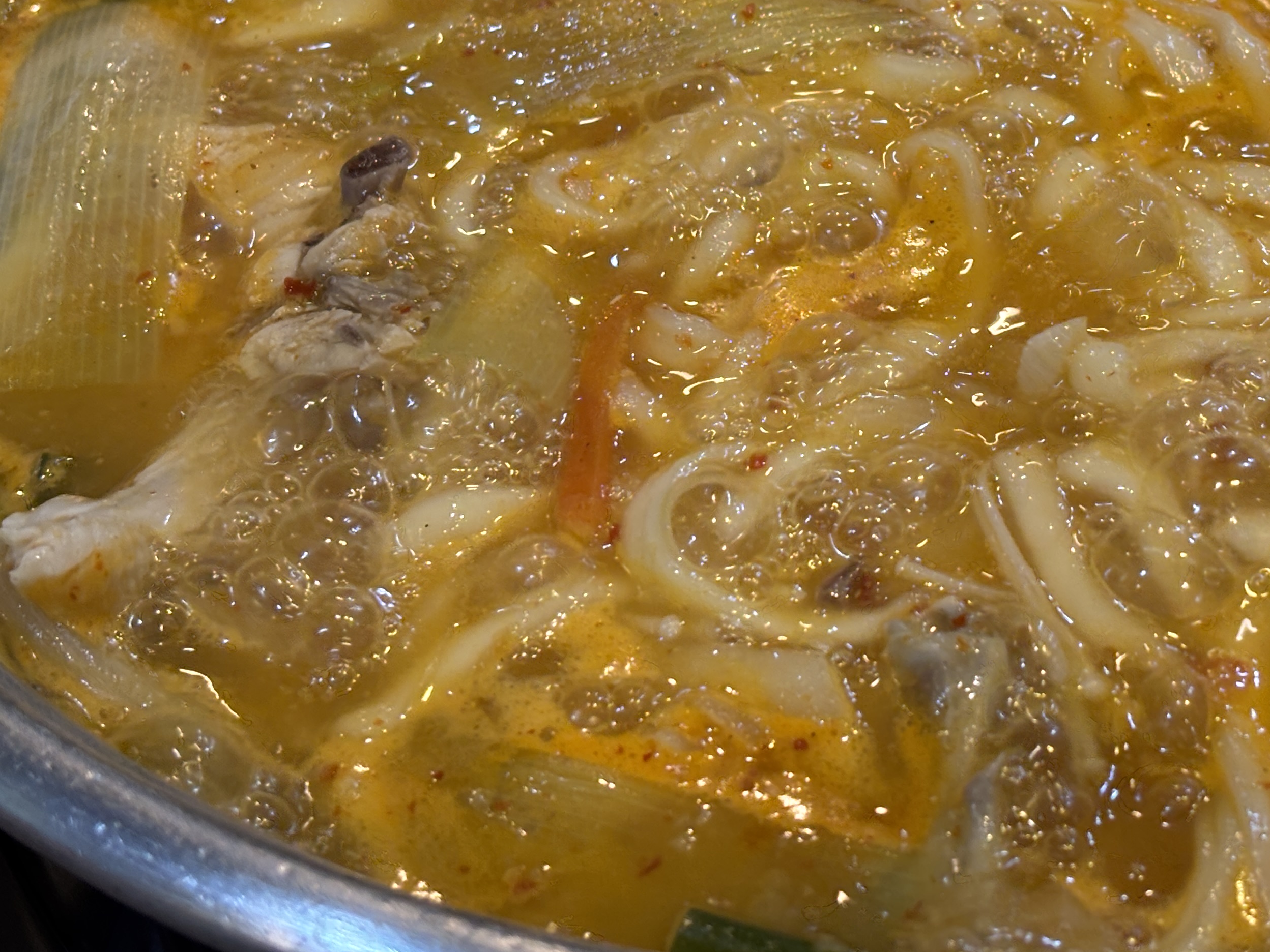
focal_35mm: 84
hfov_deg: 23.0
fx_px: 3082
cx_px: 1009
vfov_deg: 17.4
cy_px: 213
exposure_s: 1/60
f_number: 1.6
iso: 80
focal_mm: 5.96
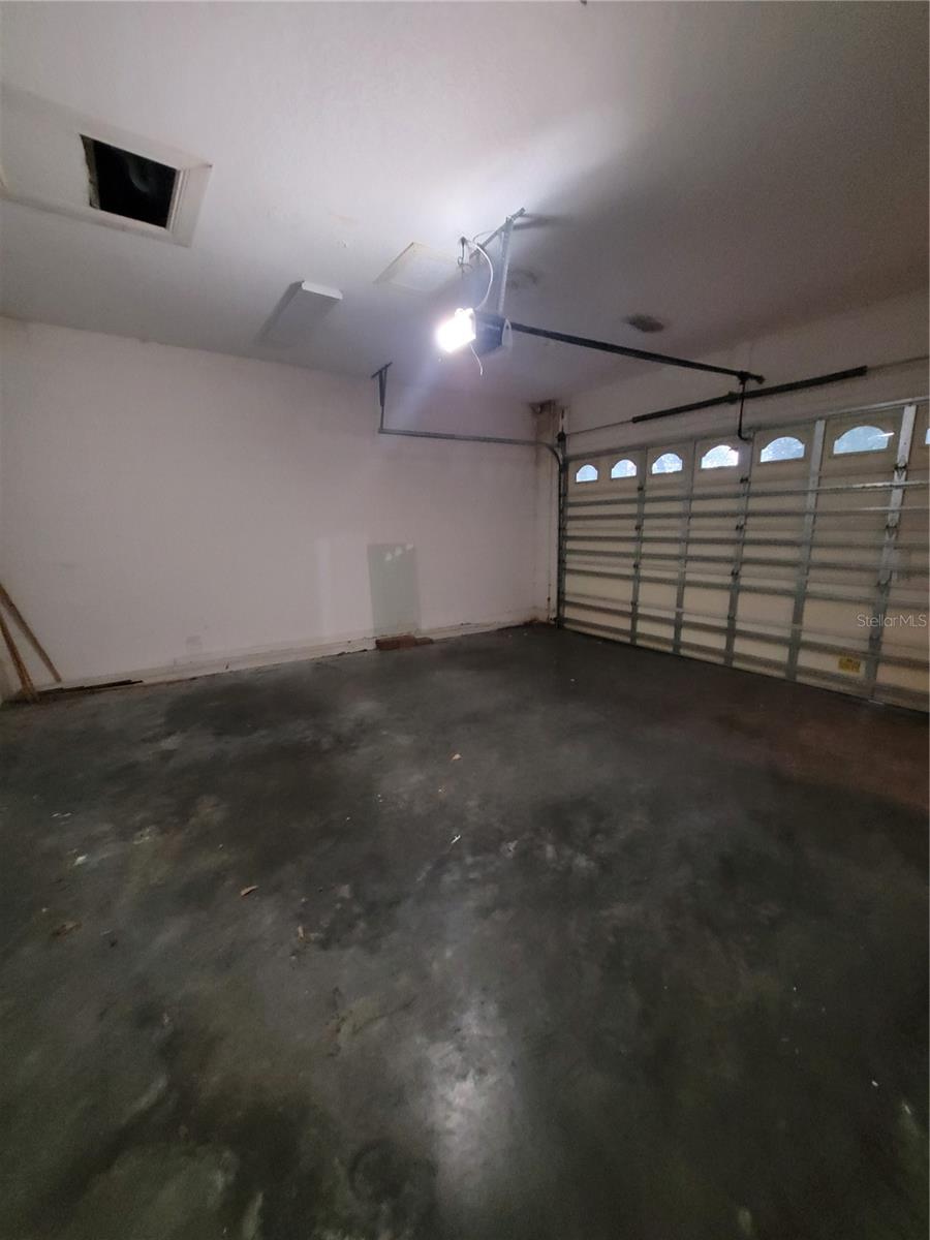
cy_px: 620
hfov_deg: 89.9
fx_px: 466
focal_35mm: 13
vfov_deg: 106.2
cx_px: 465
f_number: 2.2
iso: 800
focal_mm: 1.74
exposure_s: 1/24
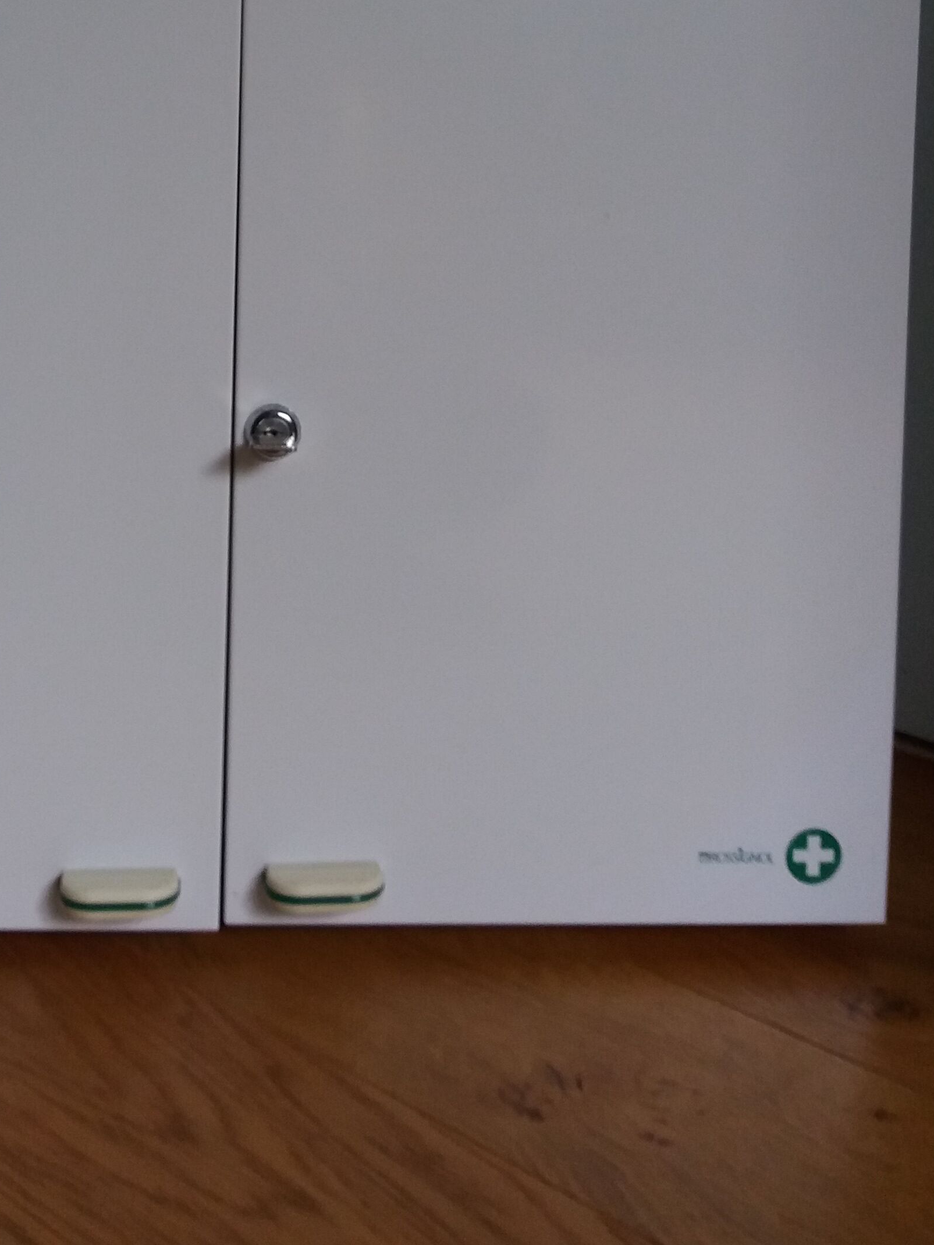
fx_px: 1943
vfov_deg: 34.0
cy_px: 175
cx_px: 278
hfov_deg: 26.8
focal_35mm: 54
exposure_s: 1/33
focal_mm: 3.7
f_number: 1.9
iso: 100
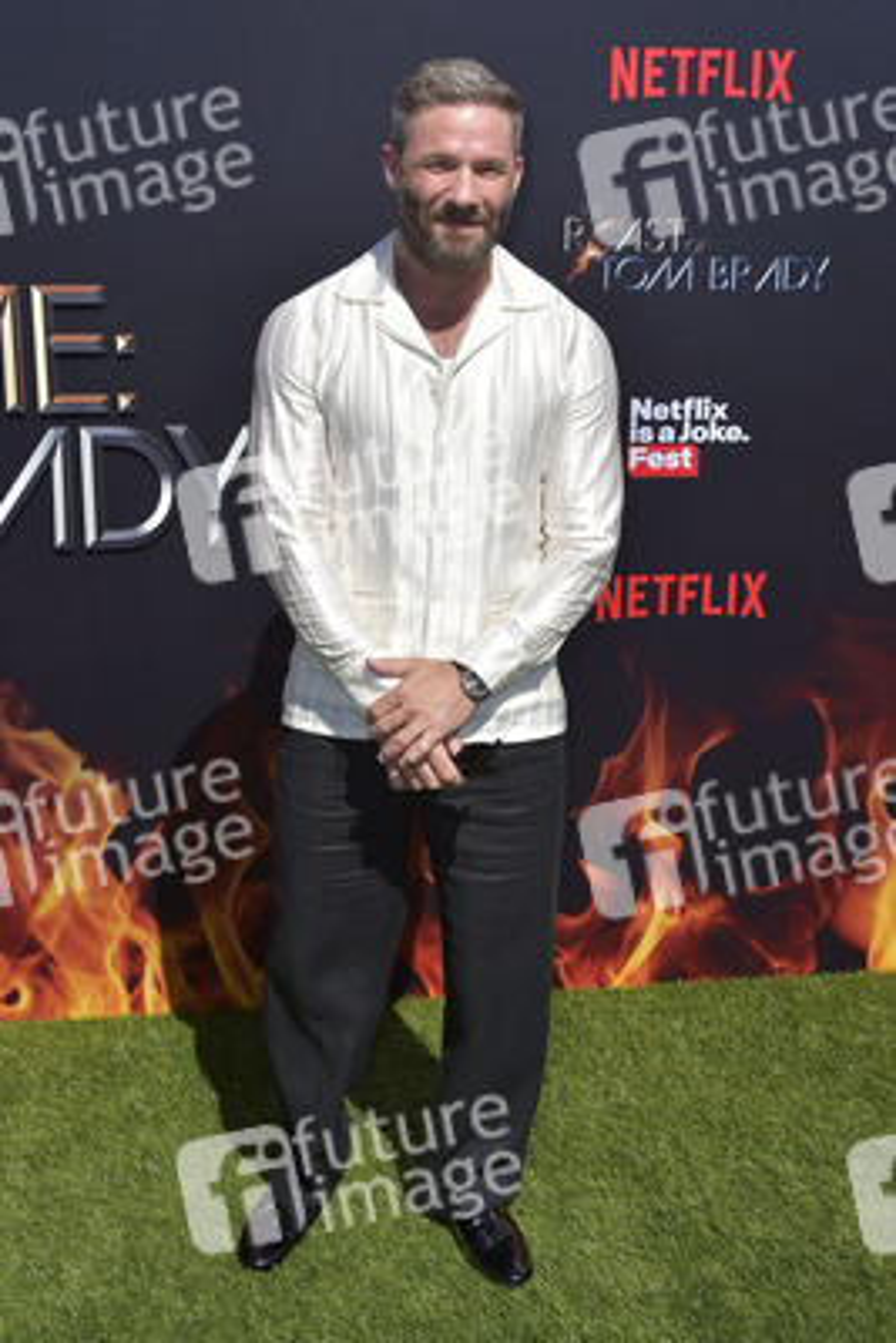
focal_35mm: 38
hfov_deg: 35.1
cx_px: 448
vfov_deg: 50.7
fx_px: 1417
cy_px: 672
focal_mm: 38
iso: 200
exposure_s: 1/250
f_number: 8
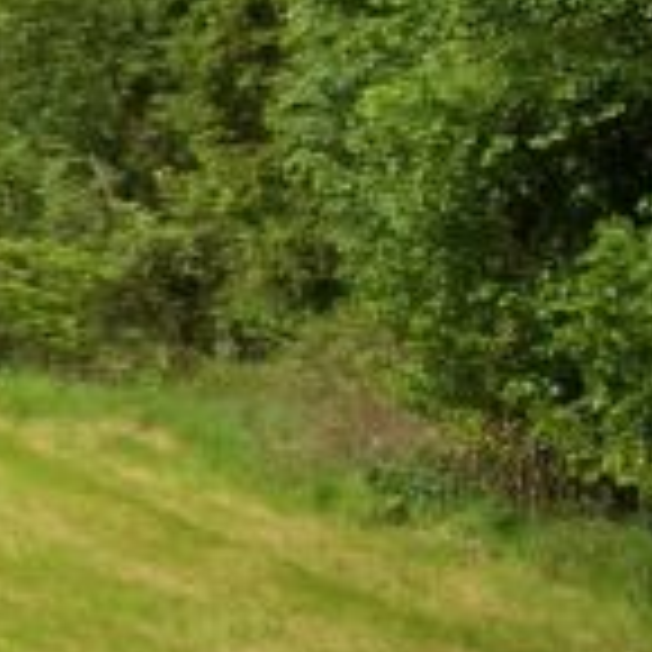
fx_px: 3644
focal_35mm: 171
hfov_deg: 9.2
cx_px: -886
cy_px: 117
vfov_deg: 10.2
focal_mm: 5.8
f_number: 4.3
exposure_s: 1/320
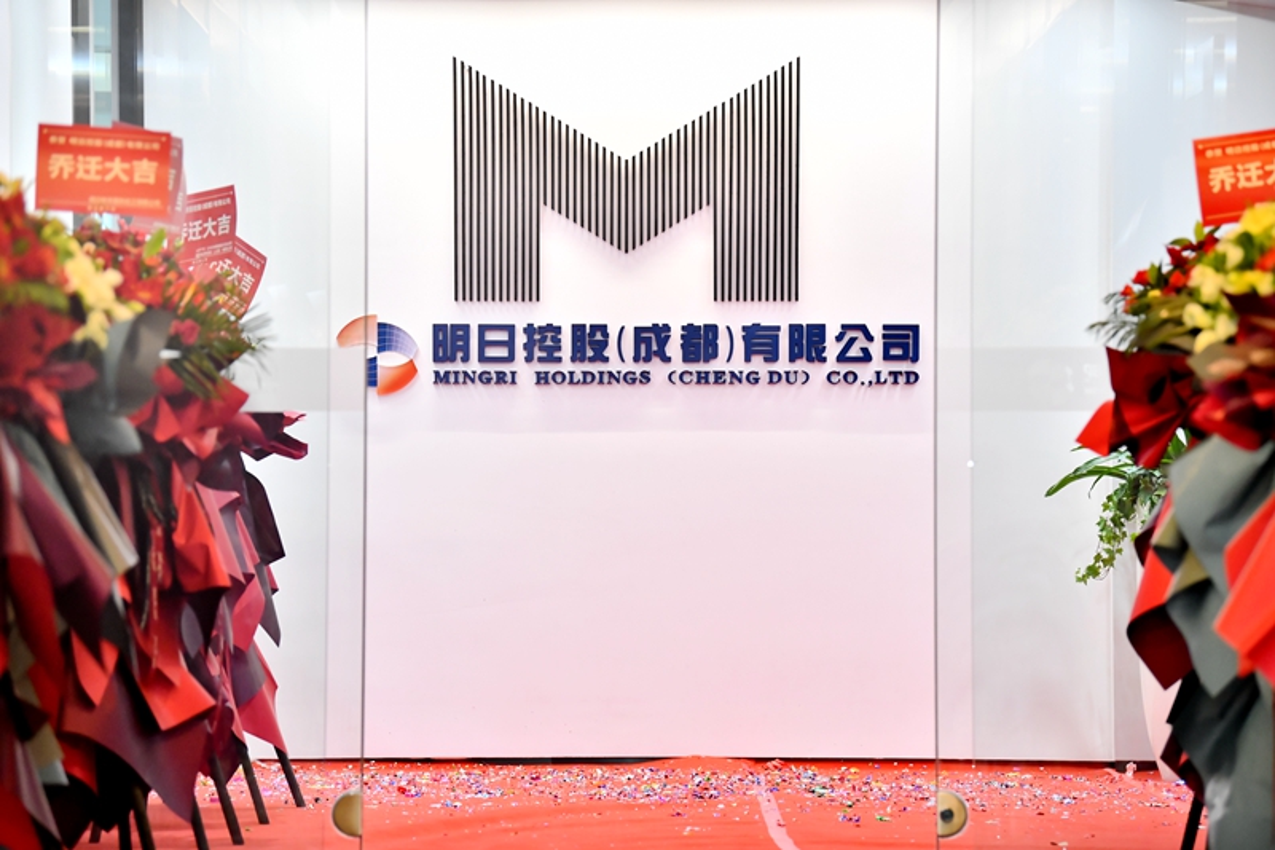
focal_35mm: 130
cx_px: 638
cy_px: 425
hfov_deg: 15.8
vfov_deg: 10.5
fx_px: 4603
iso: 2000
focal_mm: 130
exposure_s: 1/200
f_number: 3.5
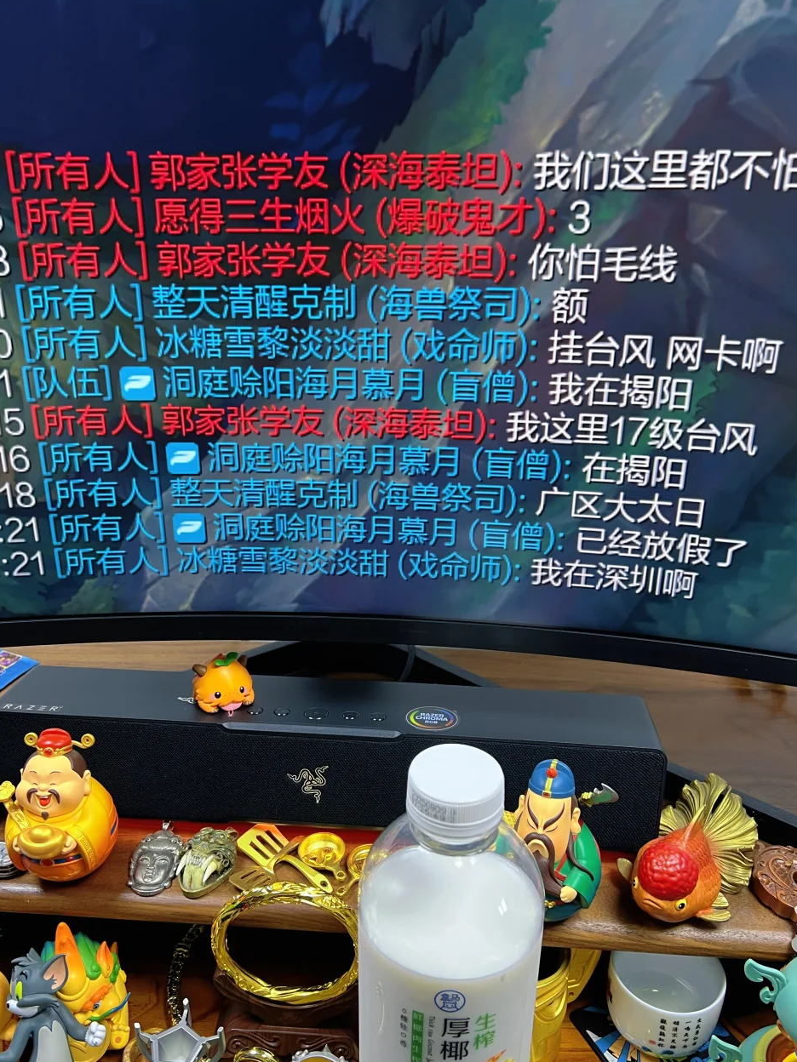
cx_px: 374
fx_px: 921
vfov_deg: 59.8
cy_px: 590
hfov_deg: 46.8
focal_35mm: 30
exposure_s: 1/79
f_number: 1.5
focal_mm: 5.7
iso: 125
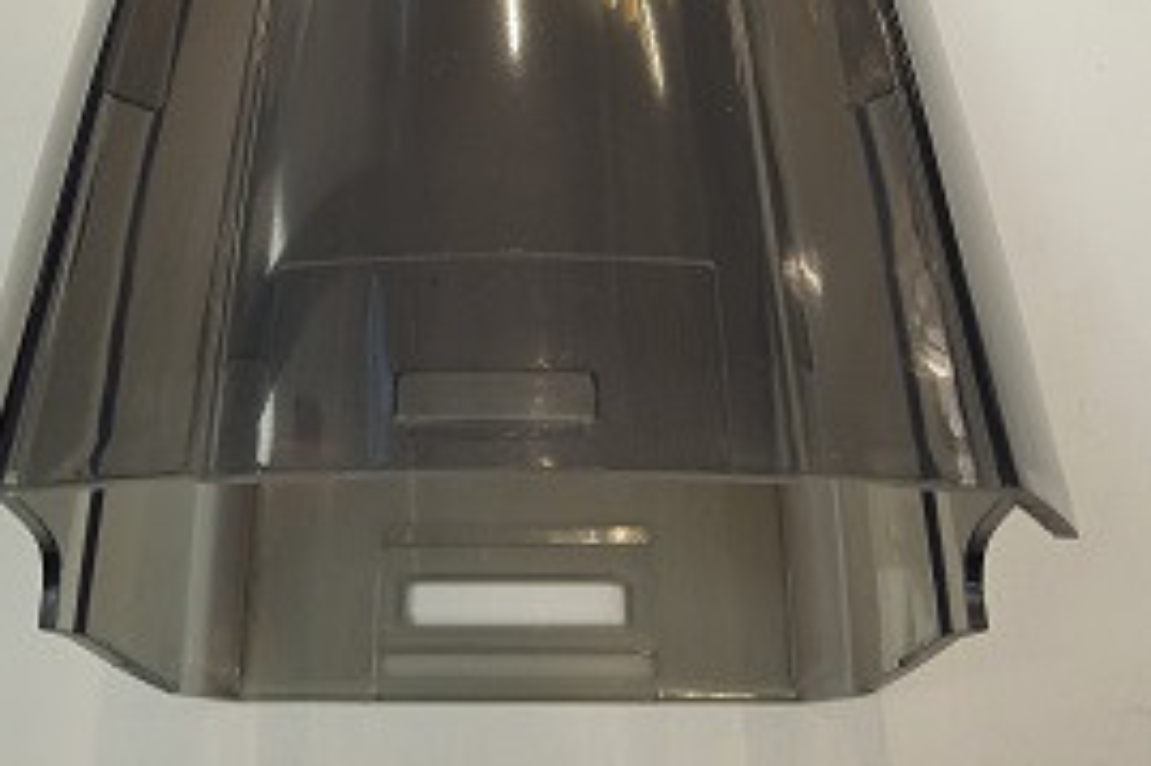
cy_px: -21
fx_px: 1438
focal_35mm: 45
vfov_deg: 27.9
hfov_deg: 43.6
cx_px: 509
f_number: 2.2
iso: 160
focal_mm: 3.43
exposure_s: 1/50
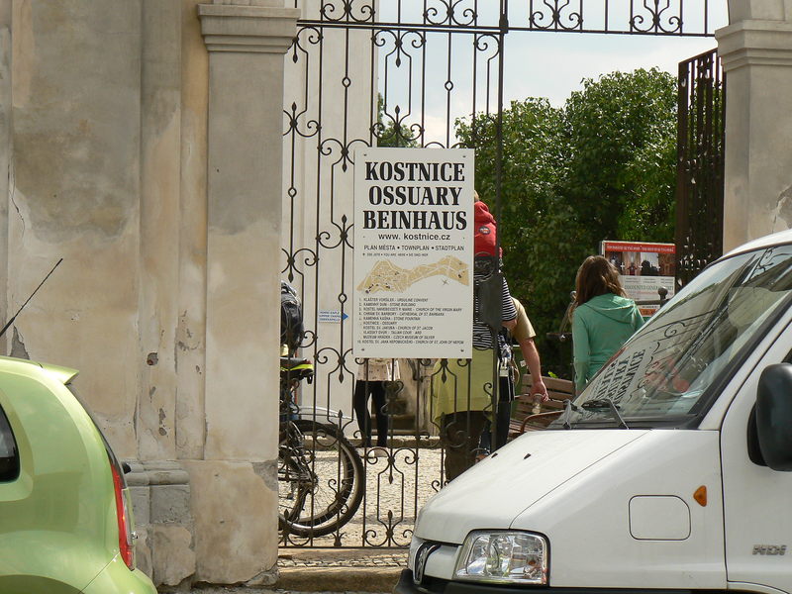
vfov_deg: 13.2
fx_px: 2563
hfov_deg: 17.6
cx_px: 396
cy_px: 297
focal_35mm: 112
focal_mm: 18.6
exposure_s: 1/1000
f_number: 3.6
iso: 100
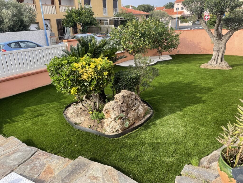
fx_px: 183
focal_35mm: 26
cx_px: 122
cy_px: 92
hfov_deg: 67.3
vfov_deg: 53.1
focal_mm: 4.2
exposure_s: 1/988
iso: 32
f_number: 1.6
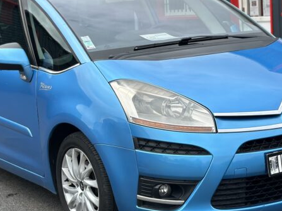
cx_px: 139
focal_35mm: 86
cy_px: 83
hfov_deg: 22.8
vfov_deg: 17.1
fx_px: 700
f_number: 1.78
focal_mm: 6.86
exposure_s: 1/4184
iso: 100
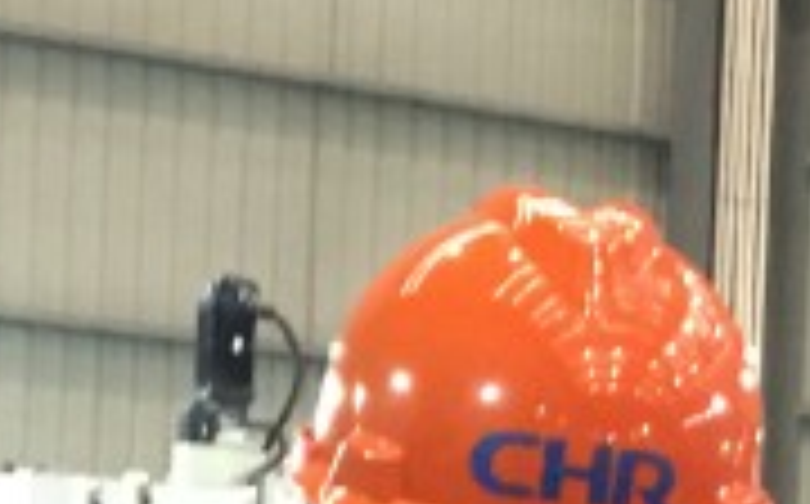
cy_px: 1026
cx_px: 1084
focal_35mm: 219
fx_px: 4828
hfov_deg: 9.4
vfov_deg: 5.8
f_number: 2.2
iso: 200
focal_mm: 4.15
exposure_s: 1/20
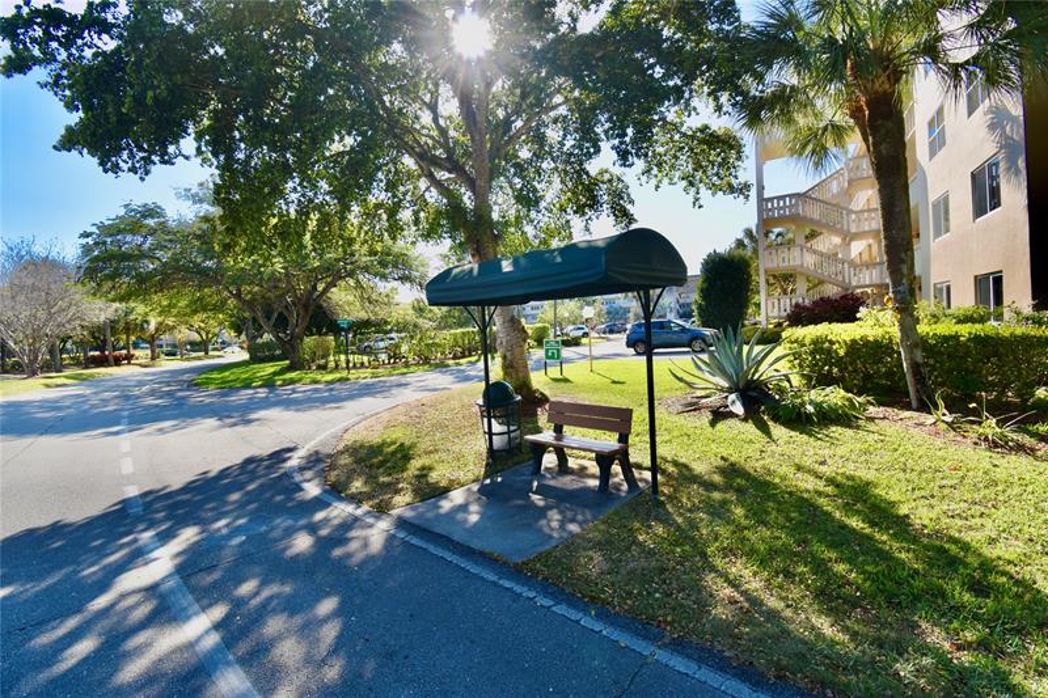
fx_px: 437
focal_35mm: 15
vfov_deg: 77.3
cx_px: 524
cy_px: 349
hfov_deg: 100.4
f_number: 8
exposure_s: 1/250
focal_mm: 10
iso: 200
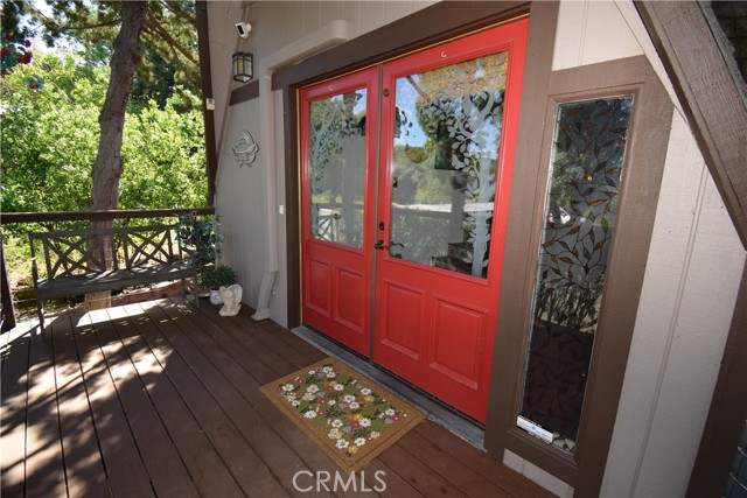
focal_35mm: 15
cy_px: 249
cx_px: 374
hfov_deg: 100.4
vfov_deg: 77.4
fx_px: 311
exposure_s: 1/125
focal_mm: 10
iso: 180
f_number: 5.6
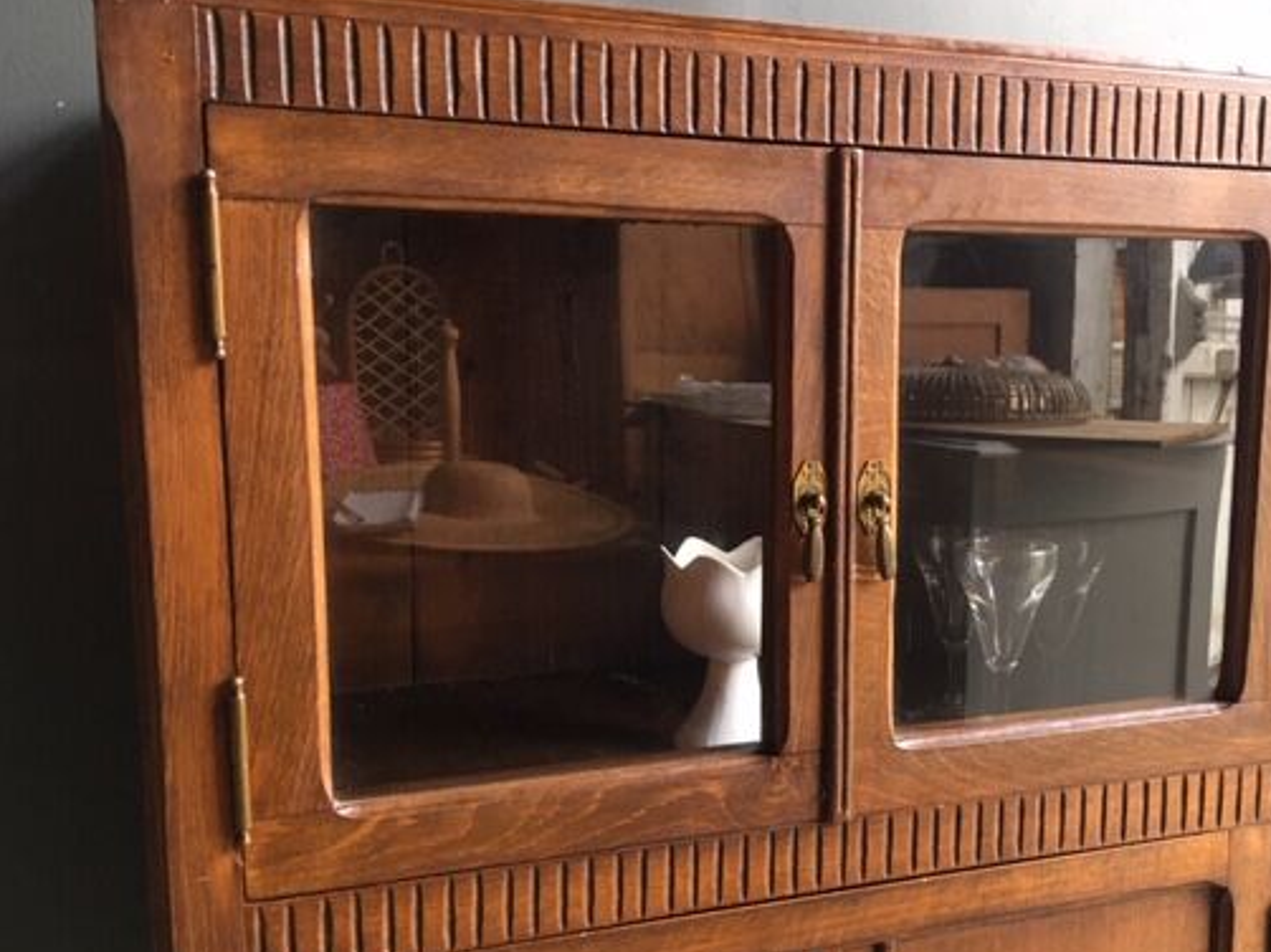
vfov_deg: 38.6
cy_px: 542
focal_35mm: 37
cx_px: 762
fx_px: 1358
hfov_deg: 49.8
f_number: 2.2
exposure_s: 1/33
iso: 160
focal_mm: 4.15
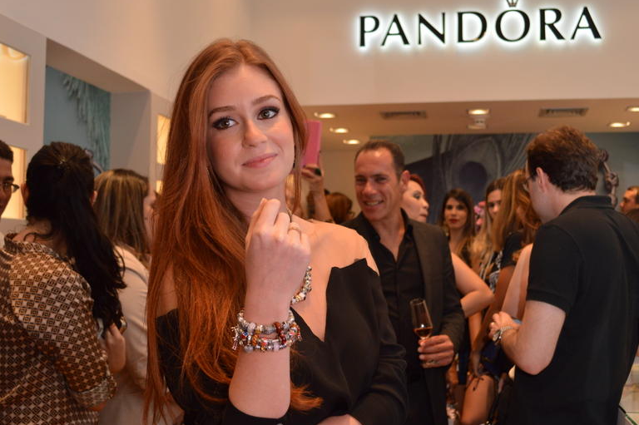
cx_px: 346
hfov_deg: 48.4
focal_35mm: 40
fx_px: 710
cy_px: 240
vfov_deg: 33.3
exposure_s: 1/200
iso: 400
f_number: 3.8
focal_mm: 20
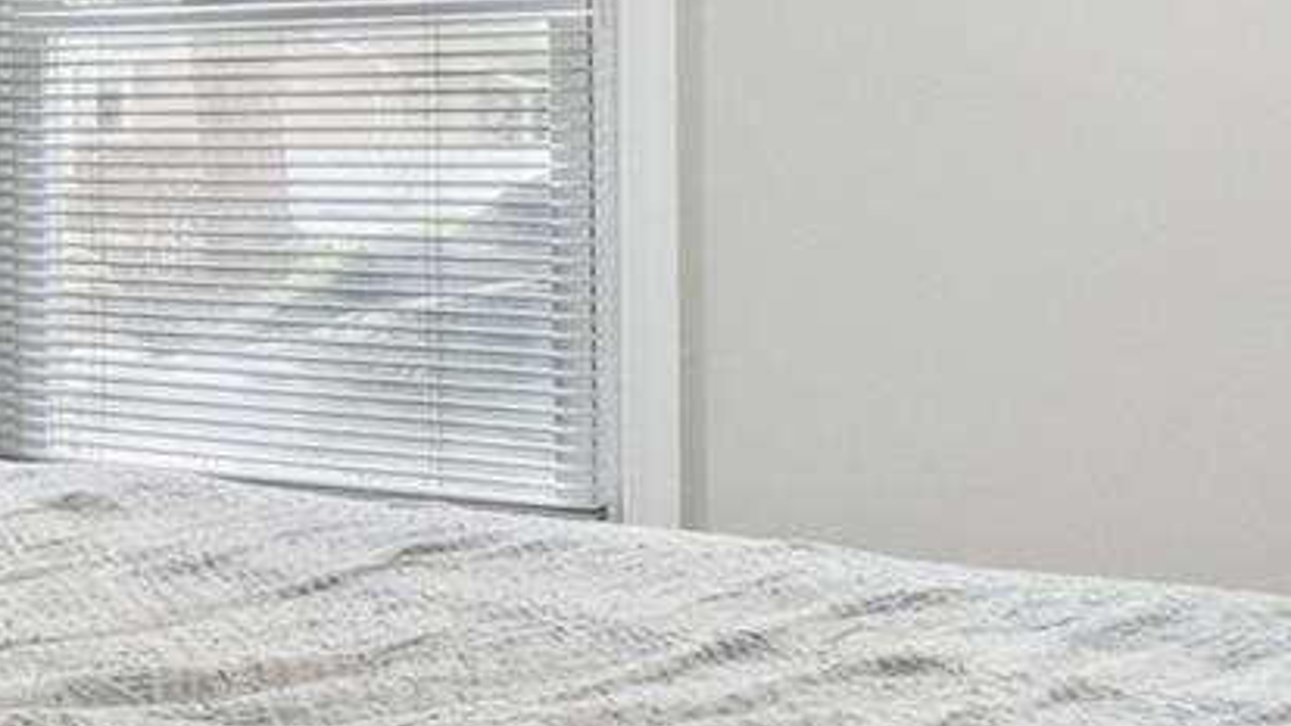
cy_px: 132
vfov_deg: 14.5
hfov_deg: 17.3
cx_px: -1378
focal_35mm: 83
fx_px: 2842
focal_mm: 16
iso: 800
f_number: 13
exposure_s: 1/80
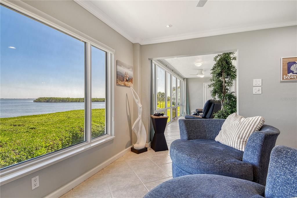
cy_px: 99
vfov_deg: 67.3
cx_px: 148
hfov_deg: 90.0
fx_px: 148
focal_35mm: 18
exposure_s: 1/2000
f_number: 7.1
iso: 640
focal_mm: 12
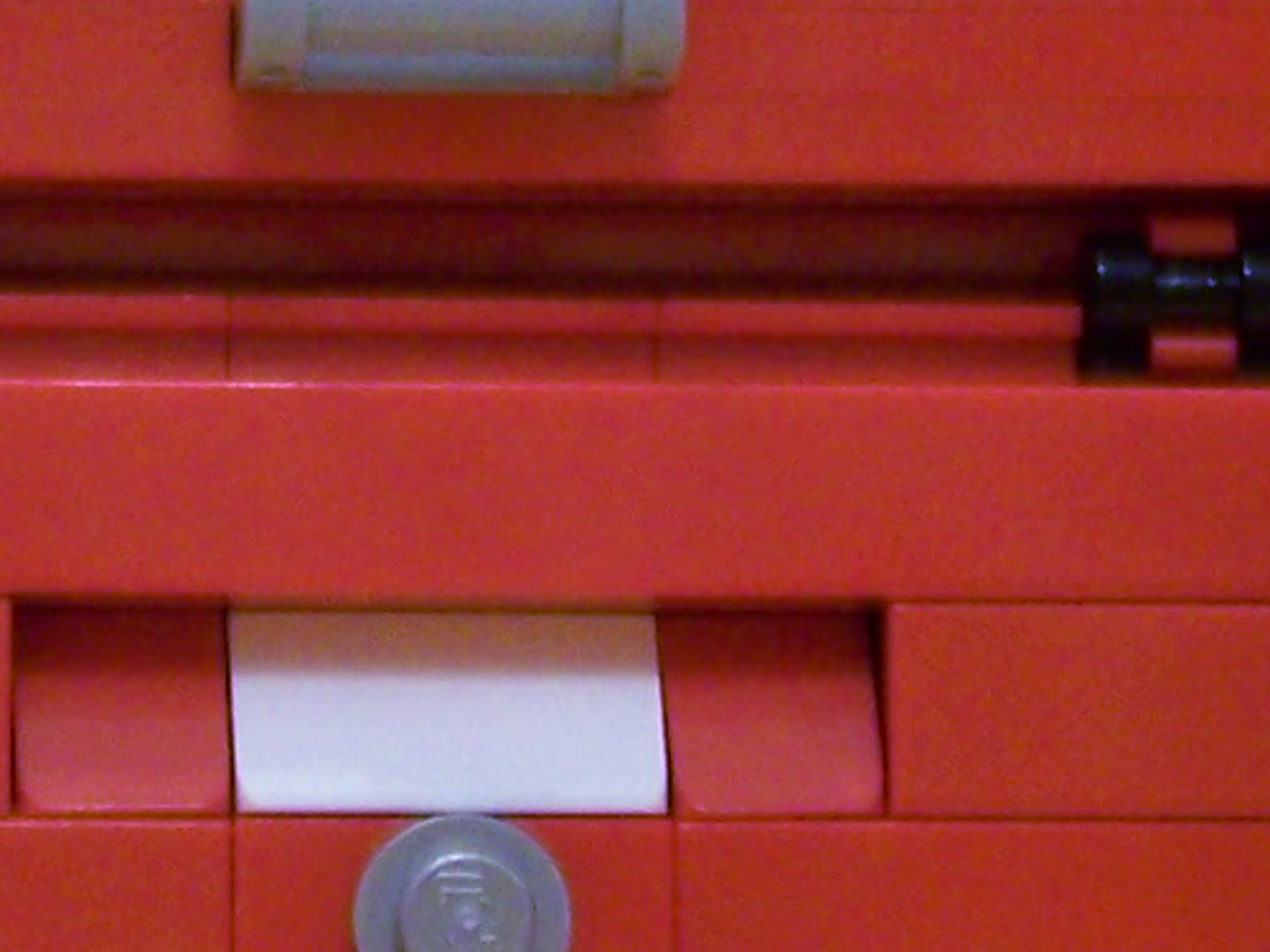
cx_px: 480
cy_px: 459
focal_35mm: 175
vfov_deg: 8.5
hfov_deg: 11.3
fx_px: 6420
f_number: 2.8
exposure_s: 1/8
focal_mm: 6.3
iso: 160
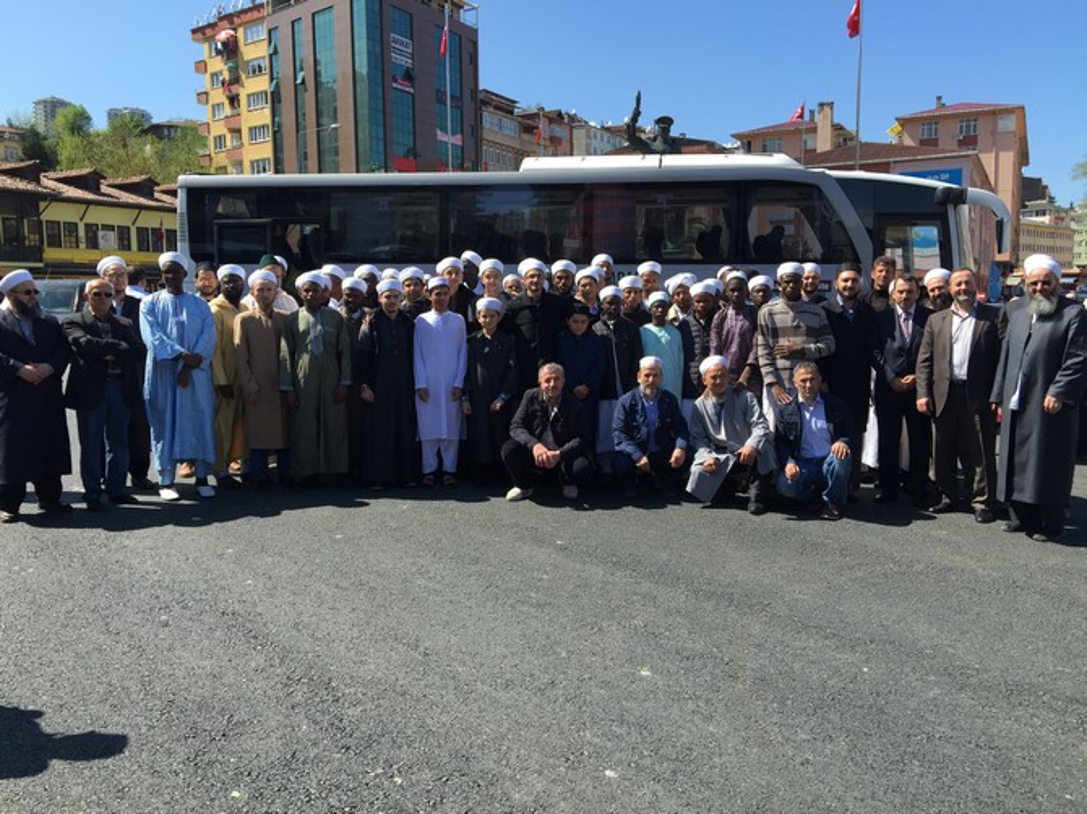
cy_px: 407
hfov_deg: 61.7
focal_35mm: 29
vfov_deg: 48.2
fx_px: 910
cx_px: 544
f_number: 2.2
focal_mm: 4.15
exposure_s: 1/1199
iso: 32
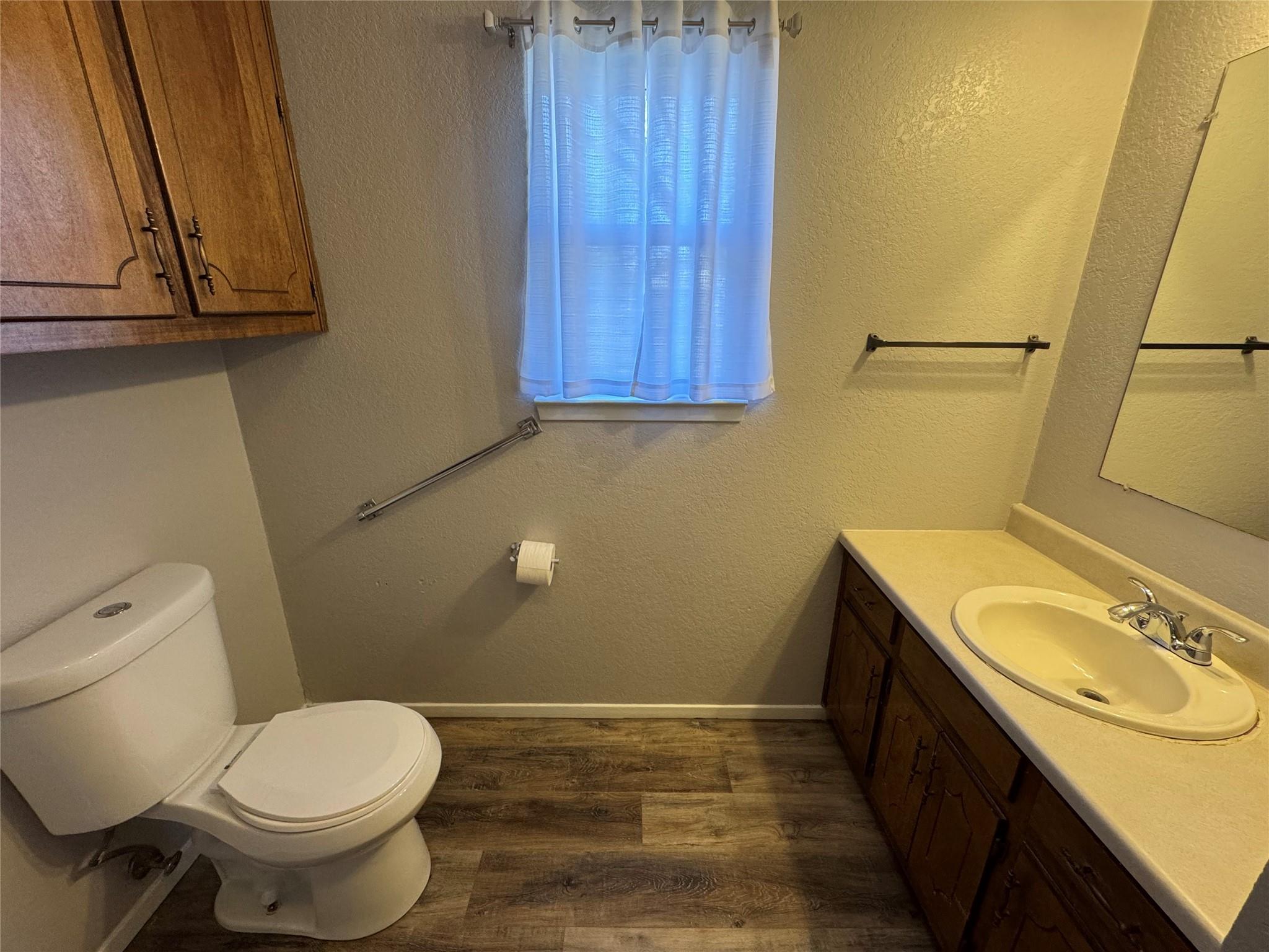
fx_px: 513
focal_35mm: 14
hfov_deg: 102.1
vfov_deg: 85.7
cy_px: 476
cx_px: 634
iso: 250
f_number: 2.2
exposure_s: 1/120
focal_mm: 2.22
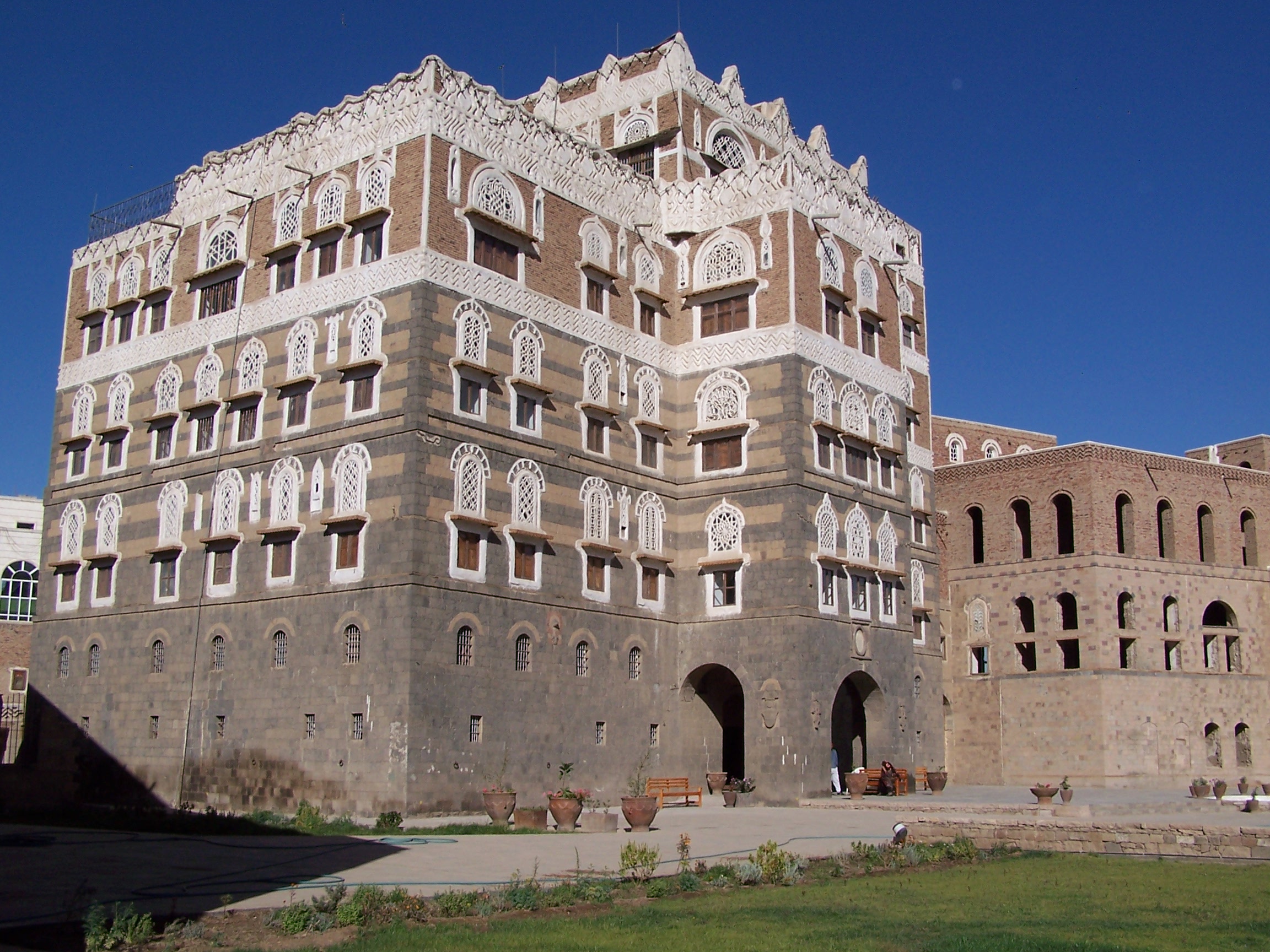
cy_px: 476
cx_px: 635
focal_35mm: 38
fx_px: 1394
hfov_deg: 49.0
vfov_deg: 37.7
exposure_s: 1/1000
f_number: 5.6
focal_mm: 6.3
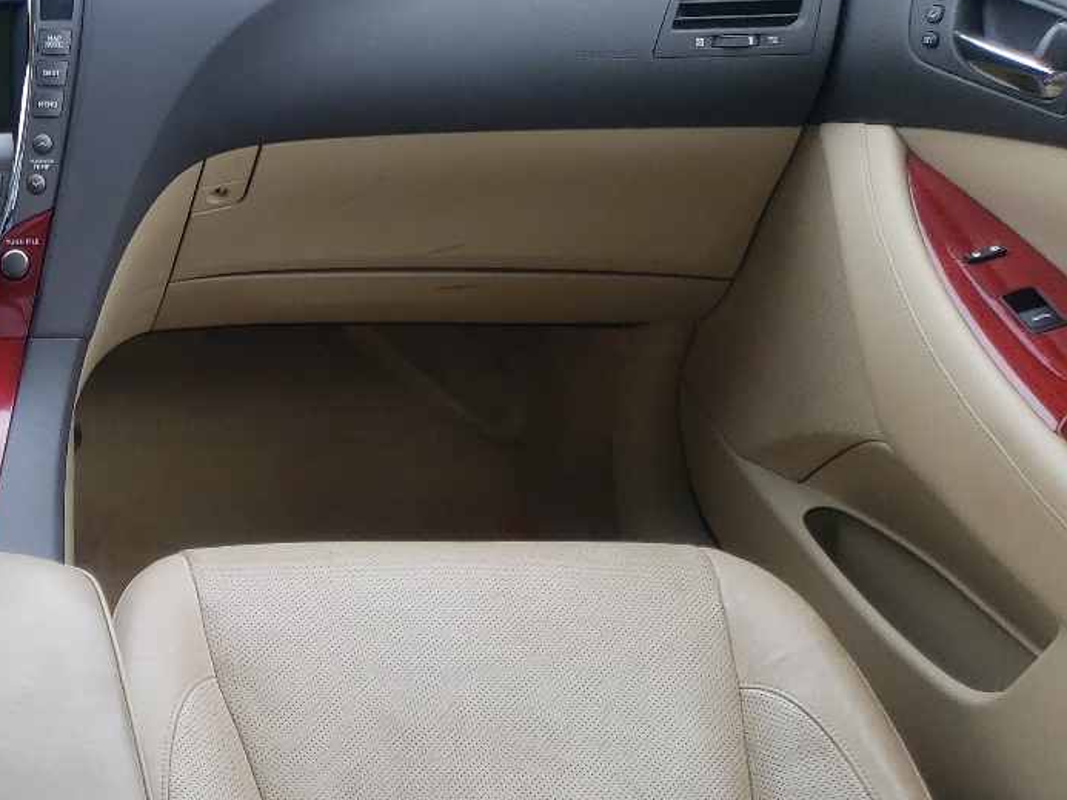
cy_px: 628
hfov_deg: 28.8
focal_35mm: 60
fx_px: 1850
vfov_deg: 24.1
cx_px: -139
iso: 50
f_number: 1.5
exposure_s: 1/270
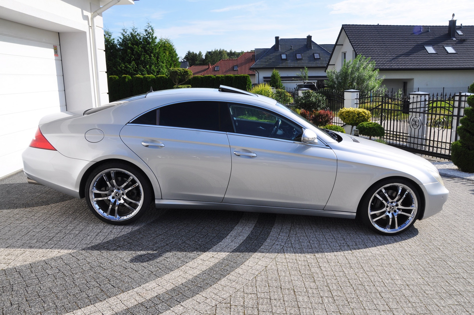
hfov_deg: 67.5
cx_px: 237
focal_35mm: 27
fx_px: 355
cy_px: 158
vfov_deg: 47.8
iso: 250
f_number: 14
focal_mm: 18
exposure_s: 1/200
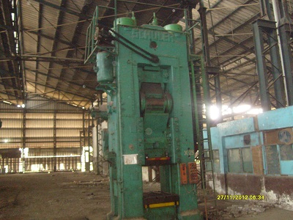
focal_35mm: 35
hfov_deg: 52.6
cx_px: 146
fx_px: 296
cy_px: 110
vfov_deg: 40.7
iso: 400
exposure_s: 1/45
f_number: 2.8
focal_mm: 5.8
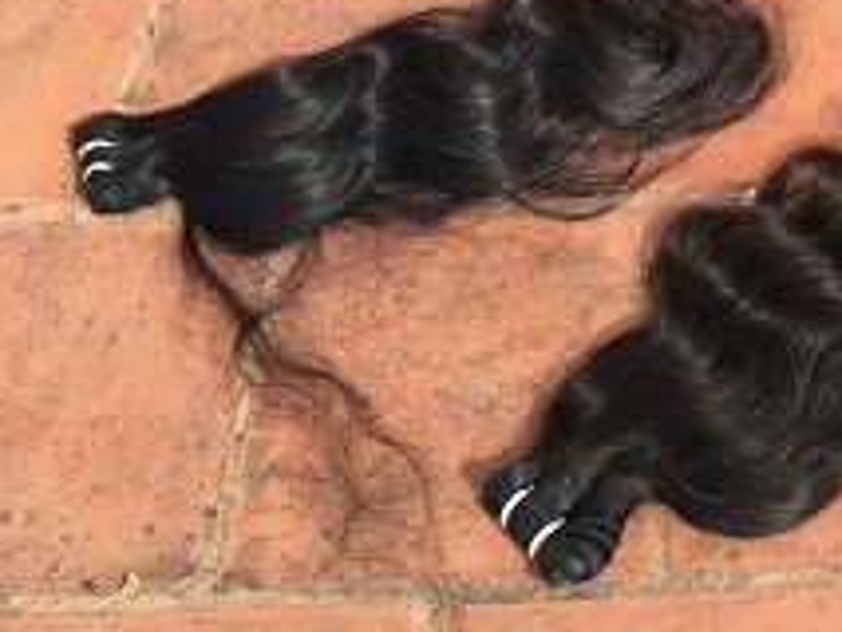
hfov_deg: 20.8
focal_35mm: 87
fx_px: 2117
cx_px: 1040
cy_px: -249
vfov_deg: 15.9
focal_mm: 4.15
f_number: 2.2
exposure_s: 1/519
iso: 25
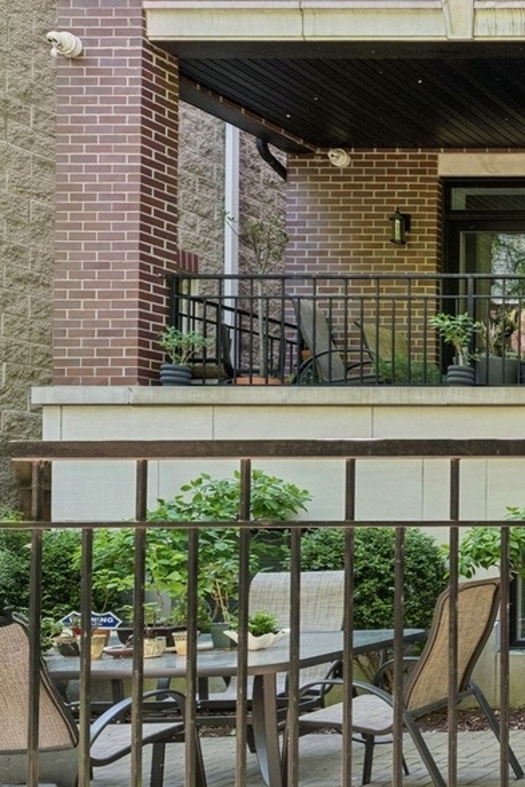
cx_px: 1015
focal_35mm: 44
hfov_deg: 19.5
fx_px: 962
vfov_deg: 44.2
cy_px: 307
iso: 320
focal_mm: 16
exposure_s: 1/80
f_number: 8
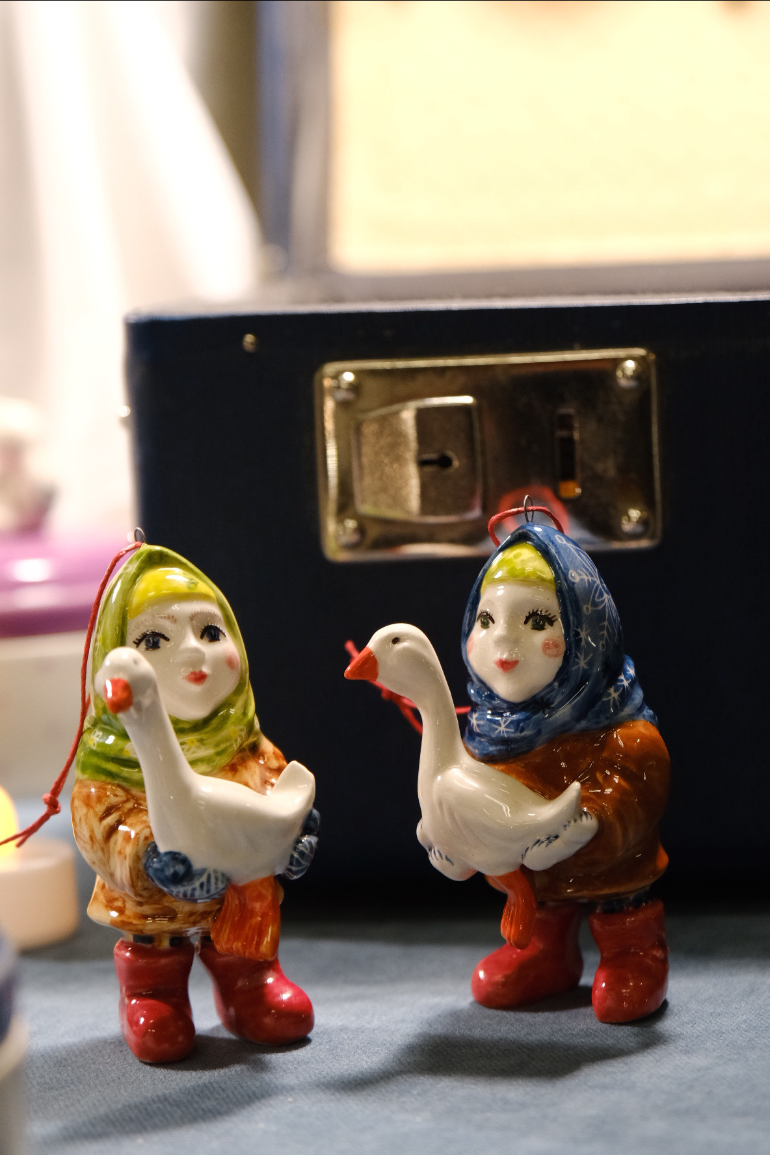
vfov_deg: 24.8
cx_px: 385
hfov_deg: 16.7
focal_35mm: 82
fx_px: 2631
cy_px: 578
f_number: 4
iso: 2000
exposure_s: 1/125
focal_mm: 54.5
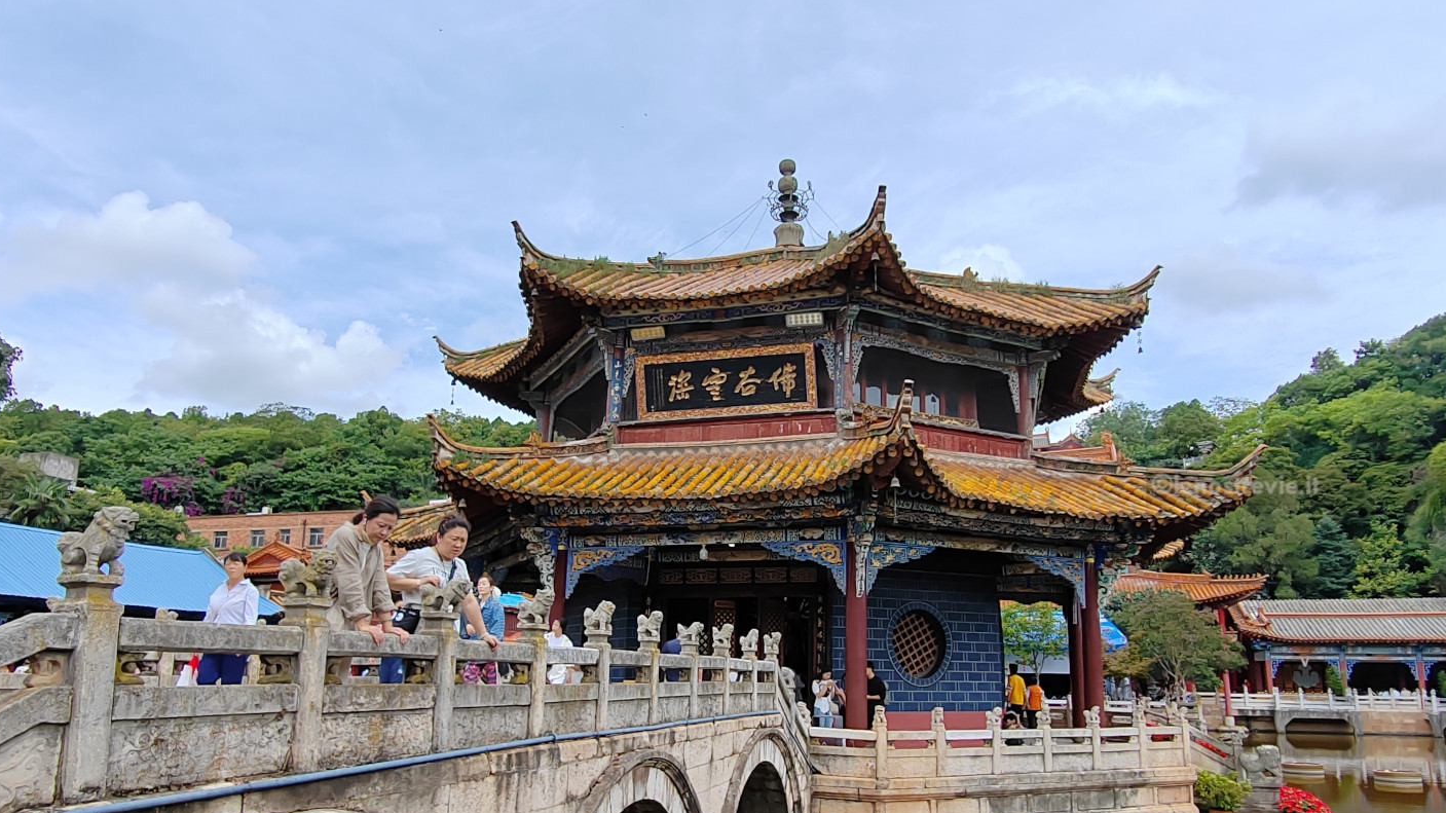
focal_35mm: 29
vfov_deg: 40.0
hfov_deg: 66.1
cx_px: 714
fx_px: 1112
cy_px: 486
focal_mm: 2.16
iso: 100
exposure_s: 1/1200
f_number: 2.2
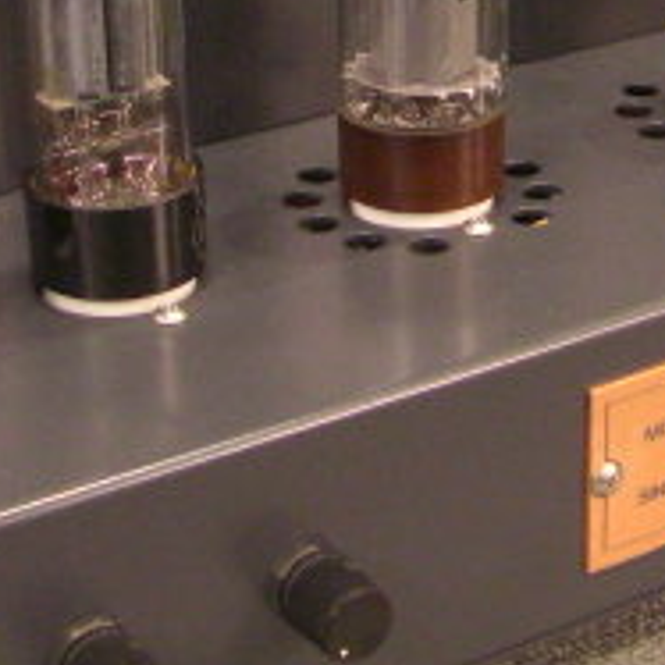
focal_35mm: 115
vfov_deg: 15.0
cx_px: 491
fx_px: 2499
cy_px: 71
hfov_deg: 15.1
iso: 400
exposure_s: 1/8
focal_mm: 6.3
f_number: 3.4
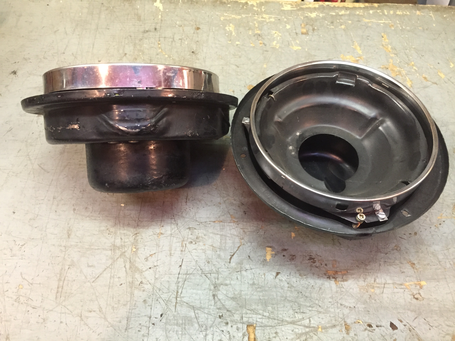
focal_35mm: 29
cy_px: 170
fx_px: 381
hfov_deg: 61.7
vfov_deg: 48.2
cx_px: 228
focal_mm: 4.15
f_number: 2.2
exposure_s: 1/15
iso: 250
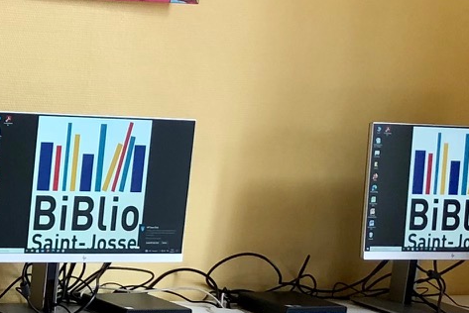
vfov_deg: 11.0
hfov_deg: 15.2
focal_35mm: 124
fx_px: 1616
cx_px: -244
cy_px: 272
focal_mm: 3.99
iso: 32
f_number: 1.8
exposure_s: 1/33
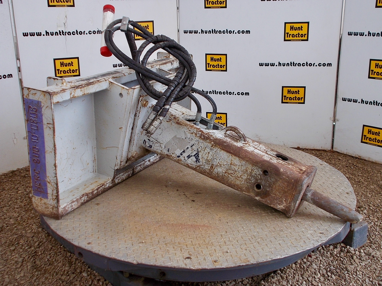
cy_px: 143
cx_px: 191
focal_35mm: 44
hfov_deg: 42.9
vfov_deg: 32.9
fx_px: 486
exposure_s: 1/30
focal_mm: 7.9
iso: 100
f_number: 4.2
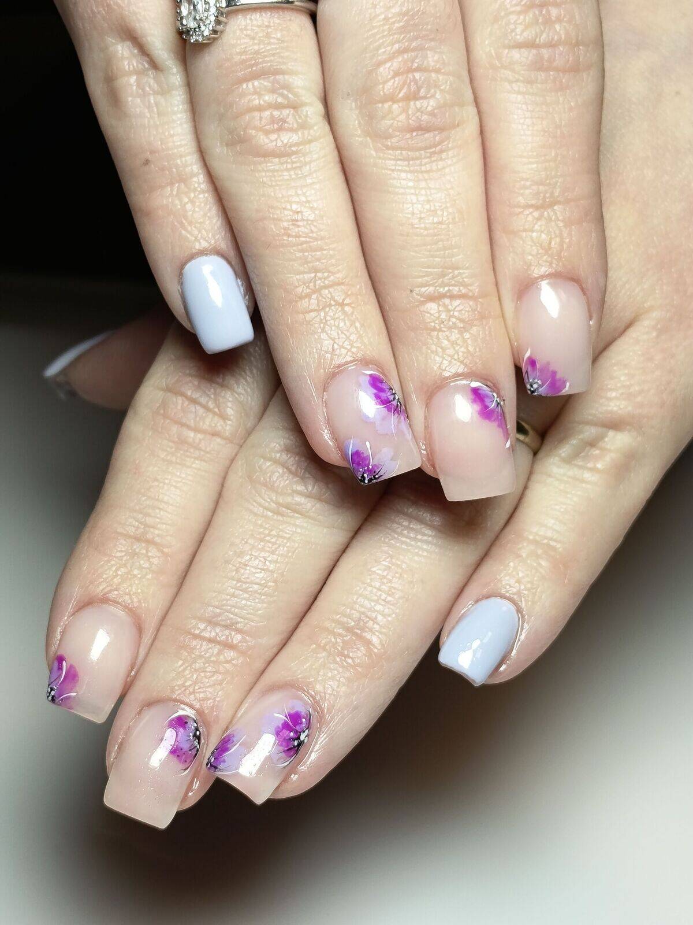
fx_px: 1922
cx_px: 346
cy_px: 462
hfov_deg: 20.4
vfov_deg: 27.0
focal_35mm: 72
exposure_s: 1/100
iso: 110
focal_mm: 5.27
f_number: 1.7
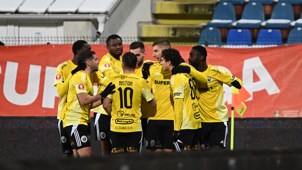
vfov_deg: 5.8
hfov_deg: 10.3
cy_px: 73
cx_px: 151
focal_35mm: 210
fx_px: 1682
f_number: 2.8
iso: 4000
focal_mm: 200
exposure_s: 1/1250
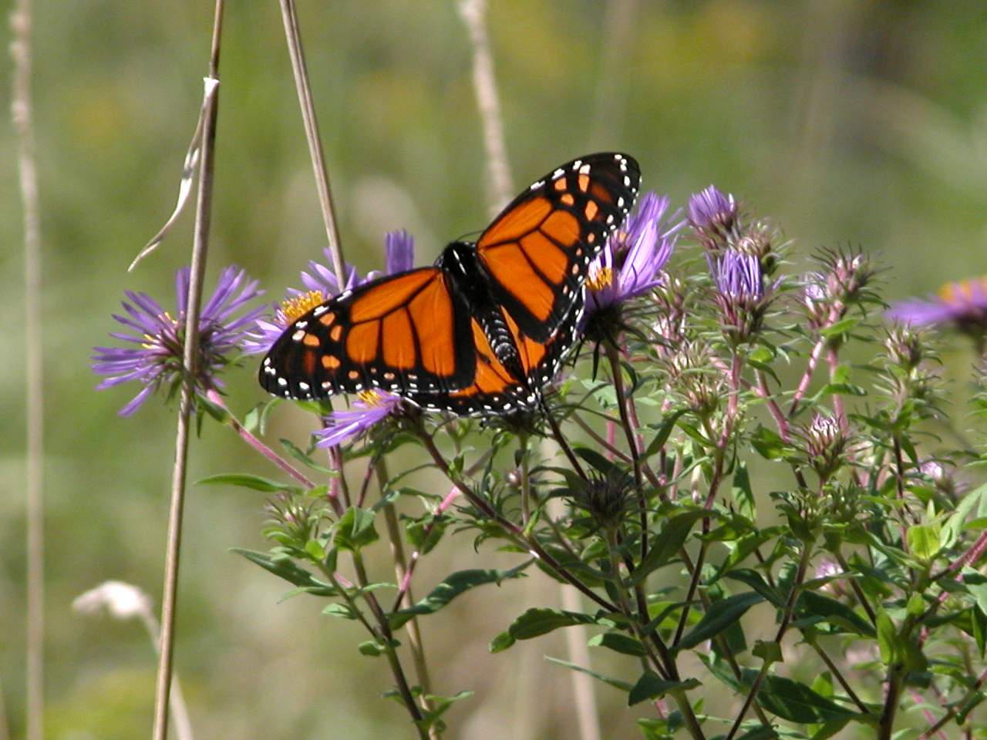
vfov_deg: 5.3
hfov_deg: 7.1
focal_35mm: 280
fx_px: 7984
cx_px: 494
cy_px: 370
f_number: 4.2
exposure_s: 1/814
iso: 100
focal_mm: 71.2
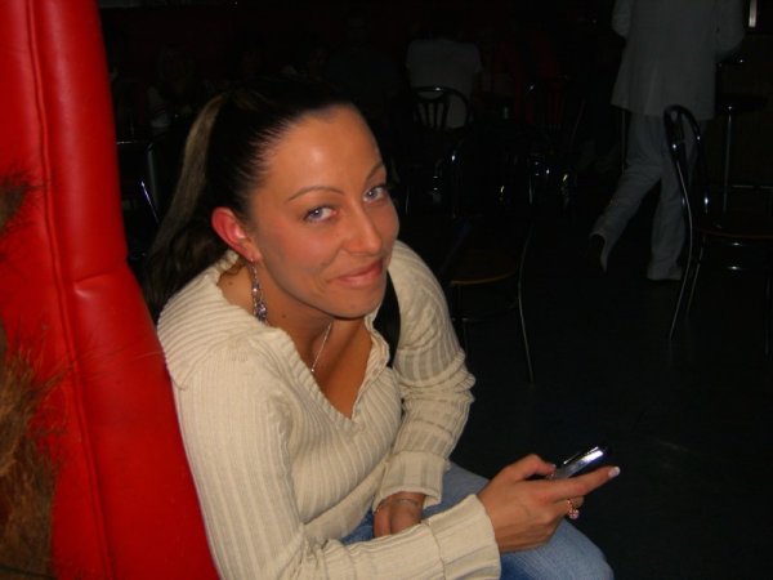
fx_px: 849
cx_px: 386
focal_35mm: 38
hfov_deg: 49.0
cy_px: 290
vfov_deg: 37.7
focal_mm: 7.9
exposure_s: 1/60
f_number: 2.8
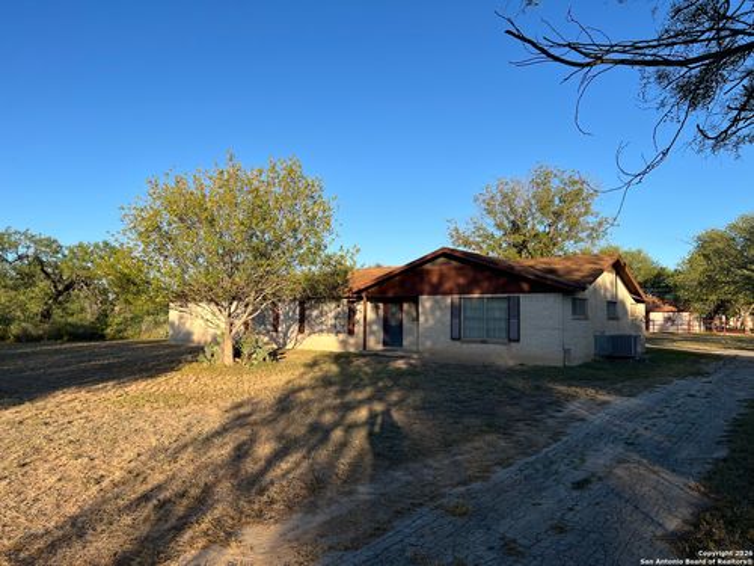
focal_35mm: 26
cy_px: 283
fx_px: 566
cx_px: 377
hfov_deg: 67.3
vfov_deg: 53.1
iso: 50
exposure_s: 1/2513
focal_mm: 5.7
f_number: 1.5
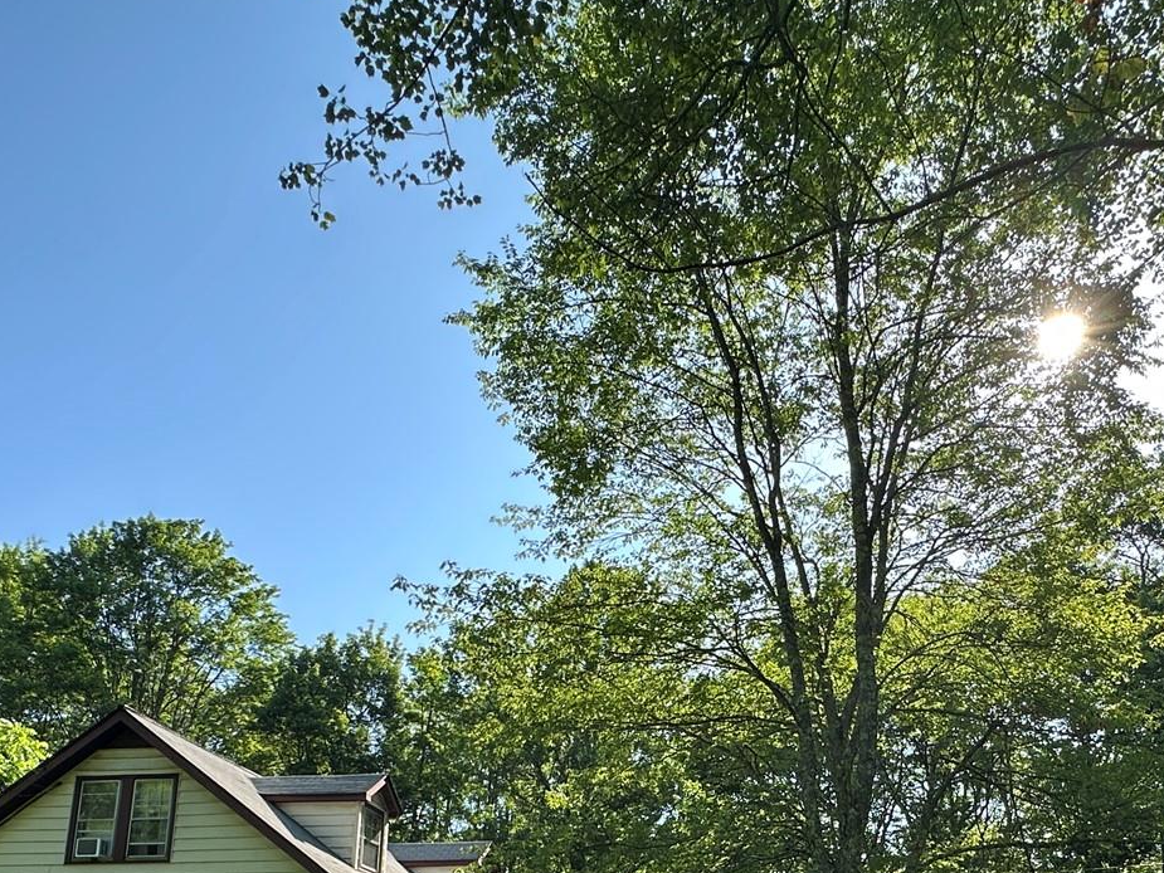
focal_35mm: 31
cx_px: 739
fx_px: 1043
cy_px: 869
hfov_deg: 57.5
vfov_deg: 40.0
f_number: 2.2
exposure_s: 1/400
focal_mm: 2.22
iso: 40
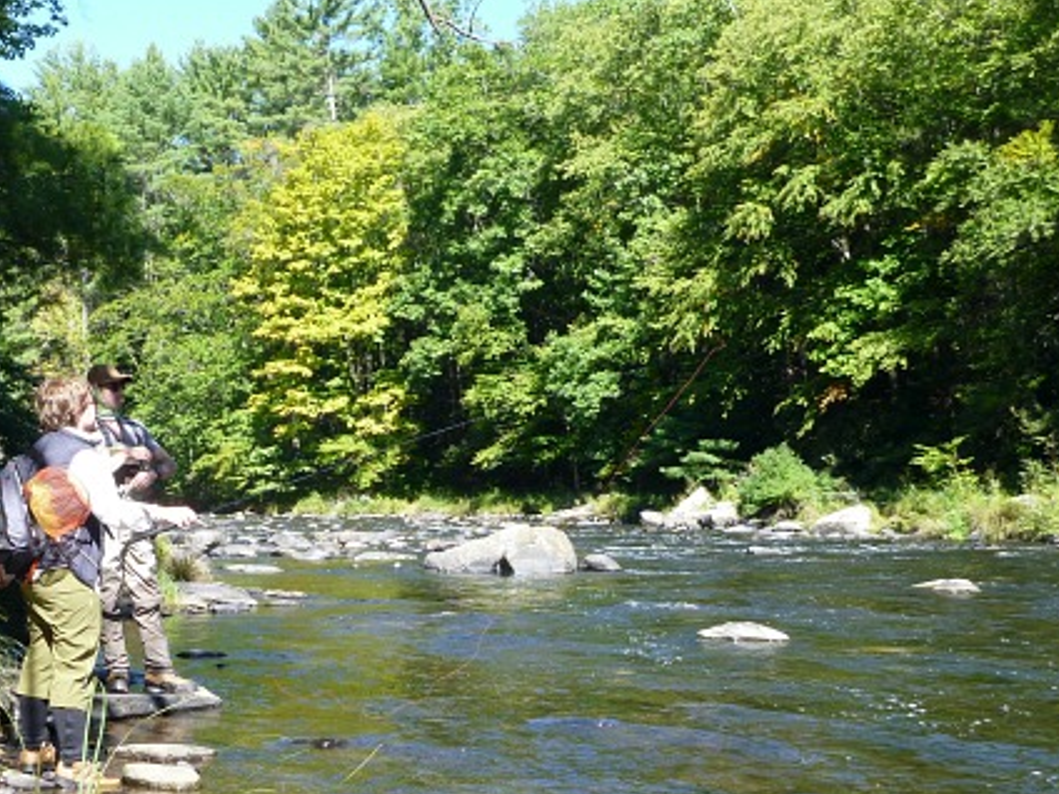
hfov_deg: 55.3
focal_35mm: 33
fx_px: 1010
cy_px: 443
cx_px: 482
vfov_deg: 42.9
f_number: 3.3
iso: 80
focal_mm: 4.9
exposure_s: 1/160
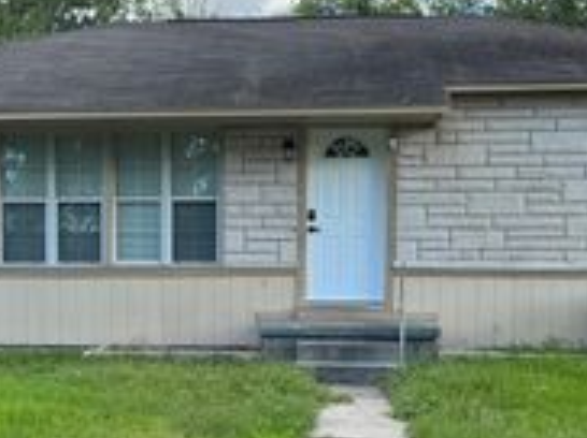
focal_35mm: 66
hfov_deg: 29.3
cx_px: 216
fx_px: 1118
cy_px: 298
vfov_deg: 22.1
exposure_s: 1/980
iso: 80
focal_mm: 6.76
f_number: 1.78
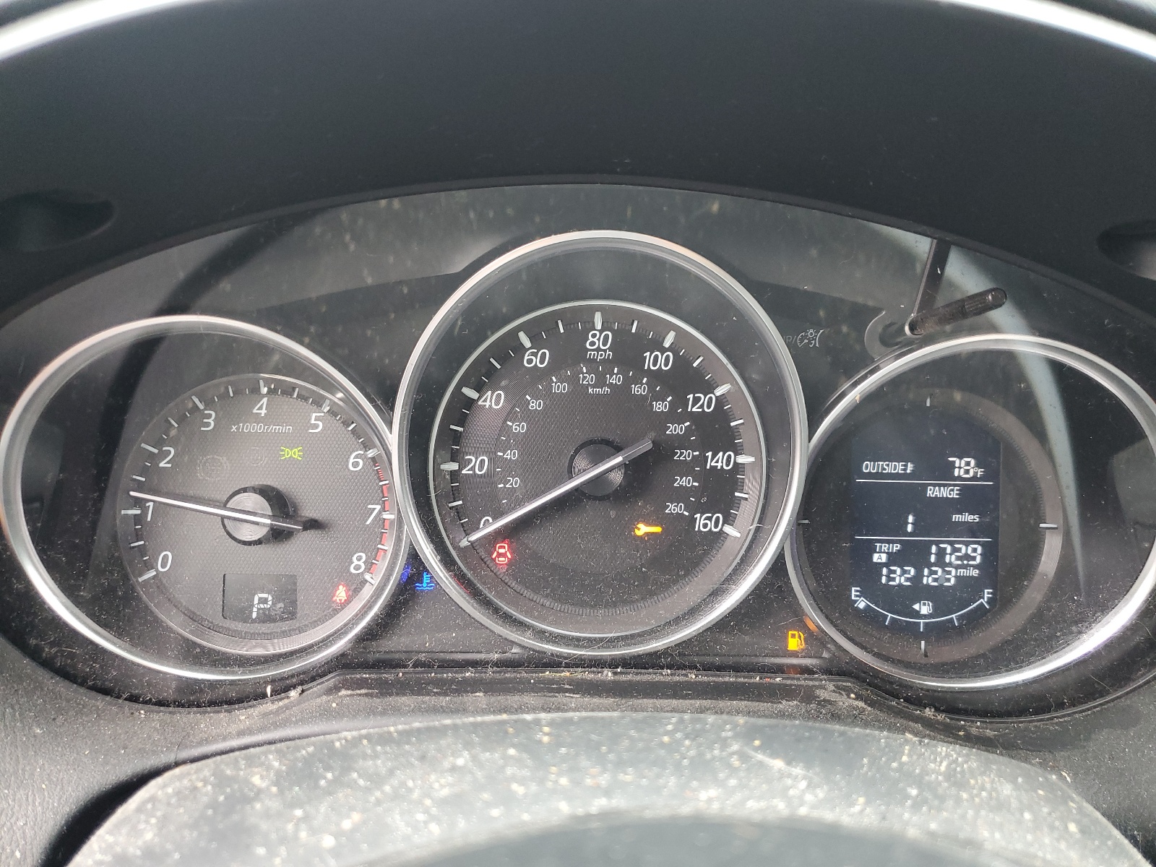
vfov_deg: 53.1
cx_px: 578
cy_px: 434
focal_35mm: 26
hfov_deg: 67.3
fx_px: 868
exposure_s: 1/60.2
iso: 122
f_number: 1.5
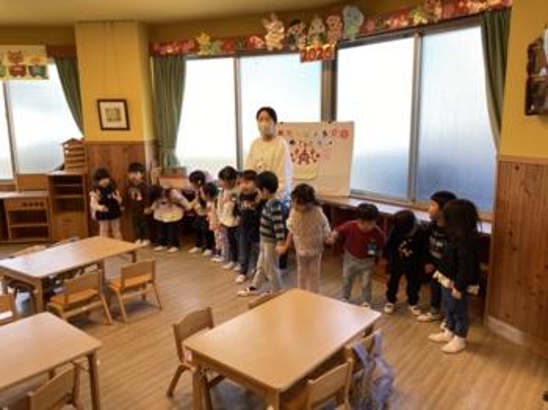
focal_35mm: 28
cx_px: 274
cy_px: 205
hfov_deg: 63.5
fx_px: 443
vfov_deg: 49.7
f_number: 1.8
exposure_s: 1/100
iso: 25
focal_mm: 3.99
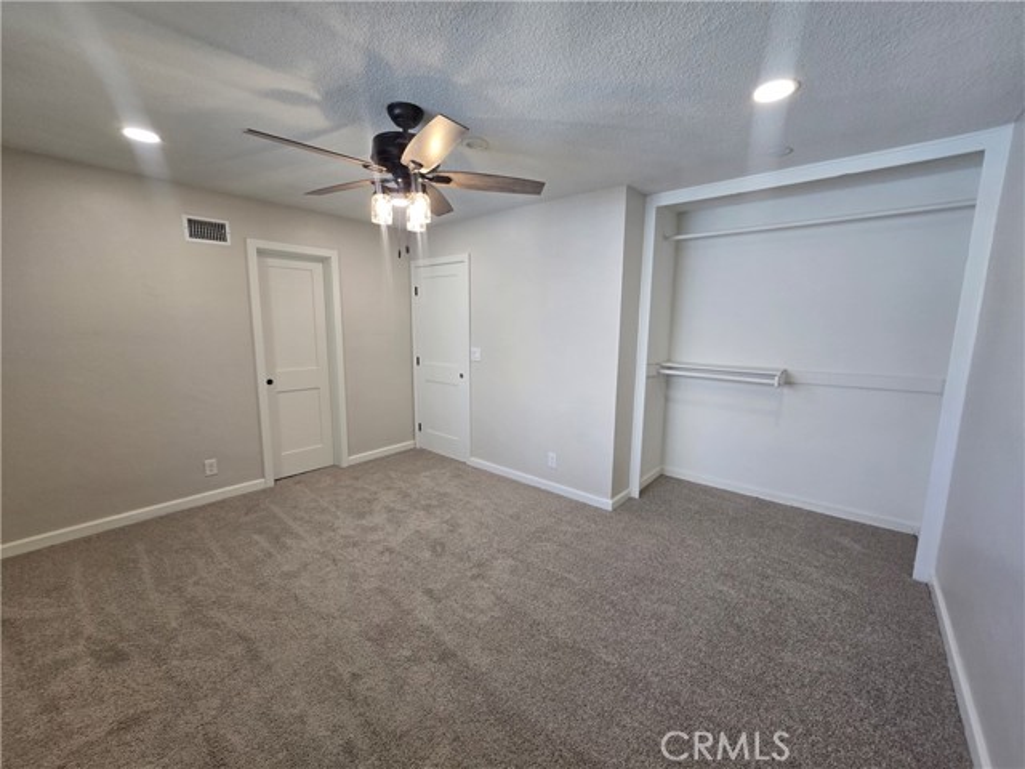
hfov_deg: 106.2
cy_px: 384
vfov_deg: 89.9
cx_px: 512
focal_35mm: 13
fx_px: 385
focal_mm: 2.2
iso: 80
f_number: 2.2
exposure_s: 1/60
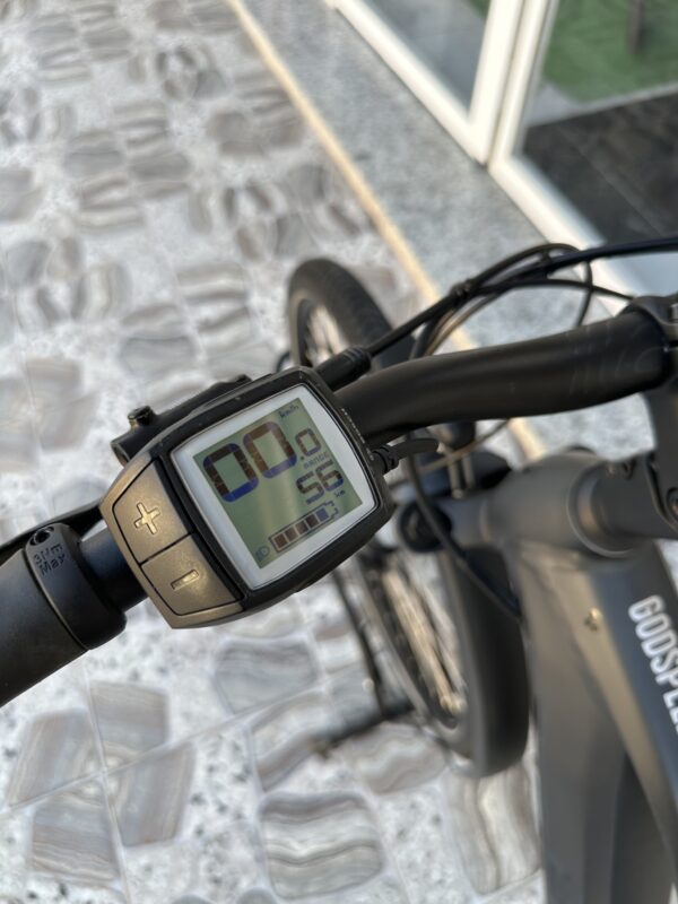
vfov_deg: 71.6
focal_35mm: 24
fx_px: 627
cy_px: 452
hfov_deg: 56.8
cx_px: 339
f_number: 1.78
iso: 80
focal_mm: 6.86
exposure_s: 1/264
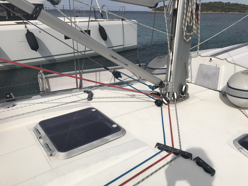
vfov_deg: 49.7
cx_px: 124
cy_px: 93
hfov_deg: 63.4
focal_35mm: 28
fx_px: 201
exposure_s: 1/6410
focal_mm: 3.99
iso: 25
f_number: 1.8
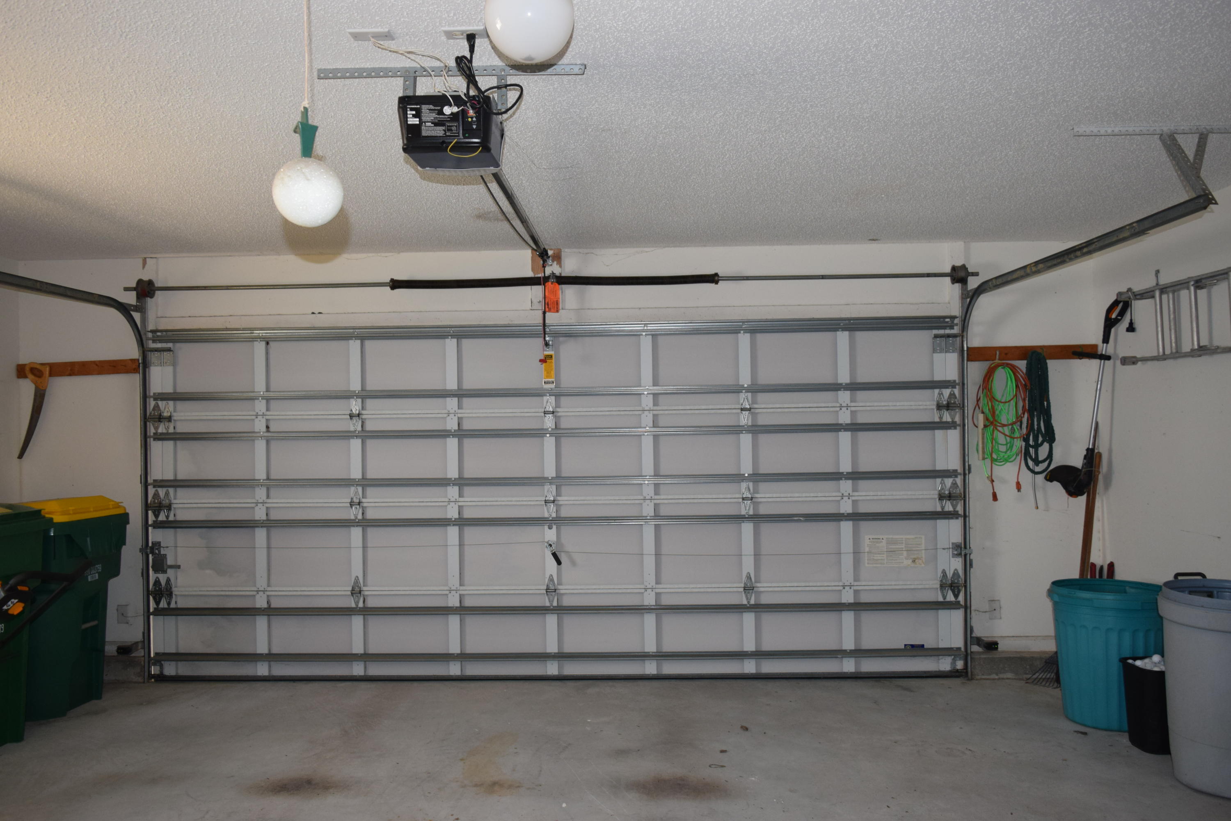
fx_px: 923
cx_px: 616
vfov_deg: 47.9
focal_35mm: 27
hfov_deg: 67.4
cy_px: 410
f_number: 4.5
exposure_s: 1/80
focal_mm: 18
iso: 800
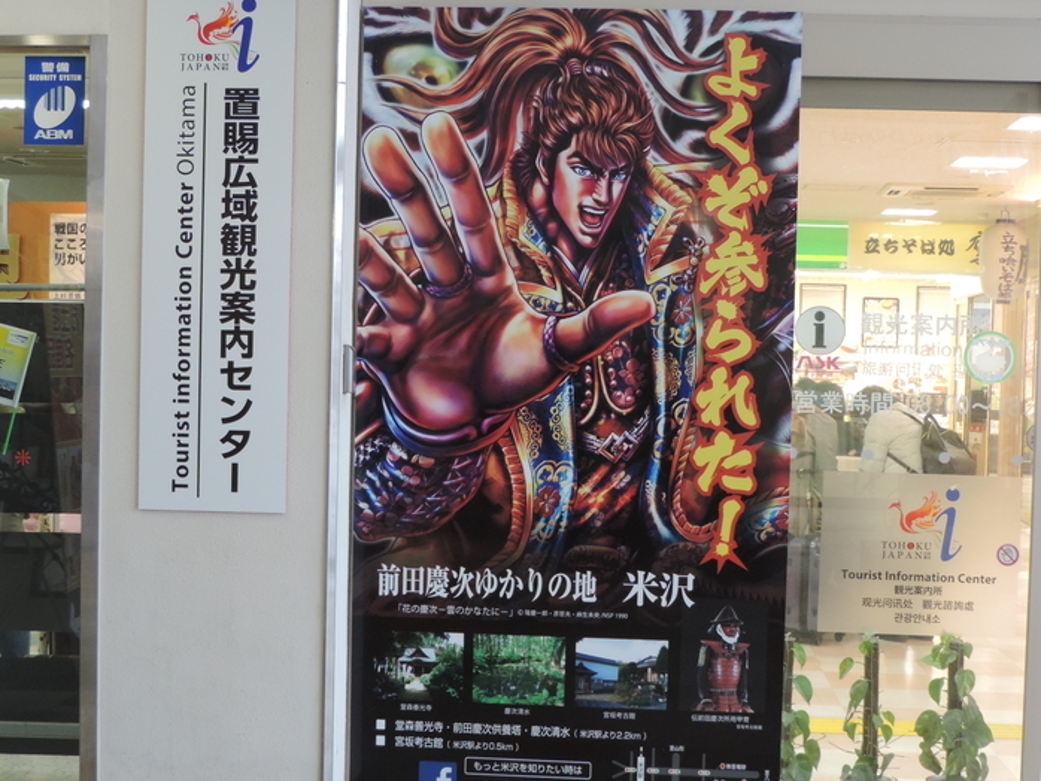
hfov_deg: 30.7
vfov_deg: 23.3
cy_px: 410
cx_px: 523
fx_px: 1895
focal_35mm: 63
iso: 400
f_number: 3.7
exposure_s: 1/25
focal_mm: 9.8
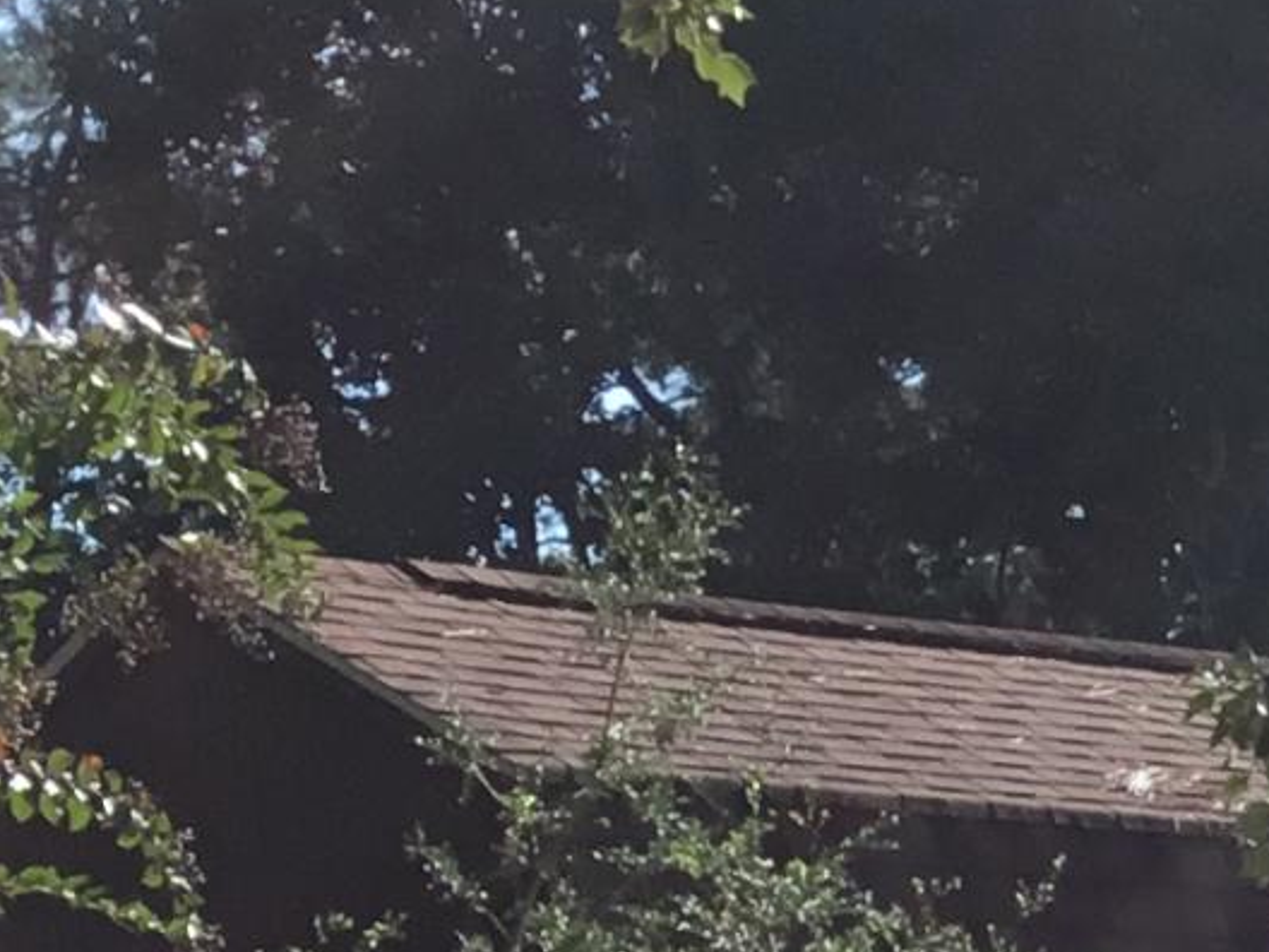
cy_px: 2214
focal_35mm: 176
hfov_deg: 10.6
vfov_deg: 7.9
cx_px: 2180
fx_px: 6452
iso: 25
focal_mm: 3.3
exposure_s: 1/684
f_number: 2.4
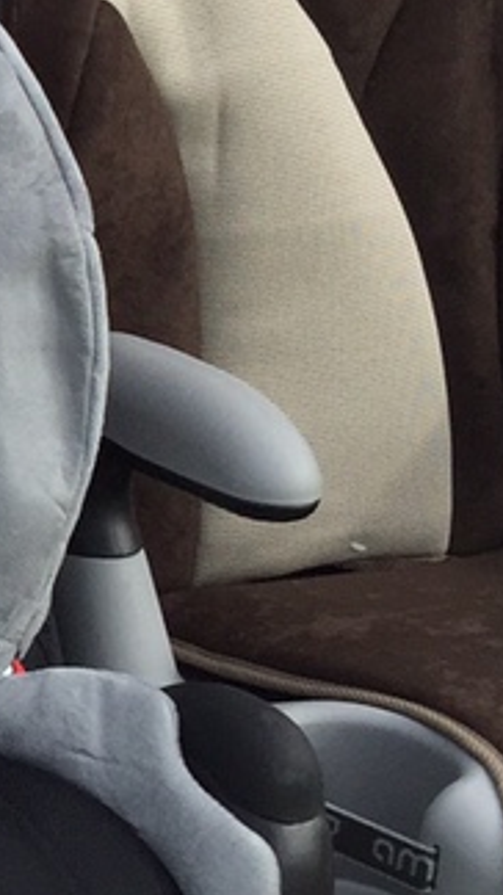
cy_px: 213
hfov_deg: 8.6
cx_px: -832
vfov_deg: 17.1
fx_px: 2967
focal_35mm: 125
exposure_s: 1/1883
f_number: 2.2
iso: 32
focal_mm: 4.15
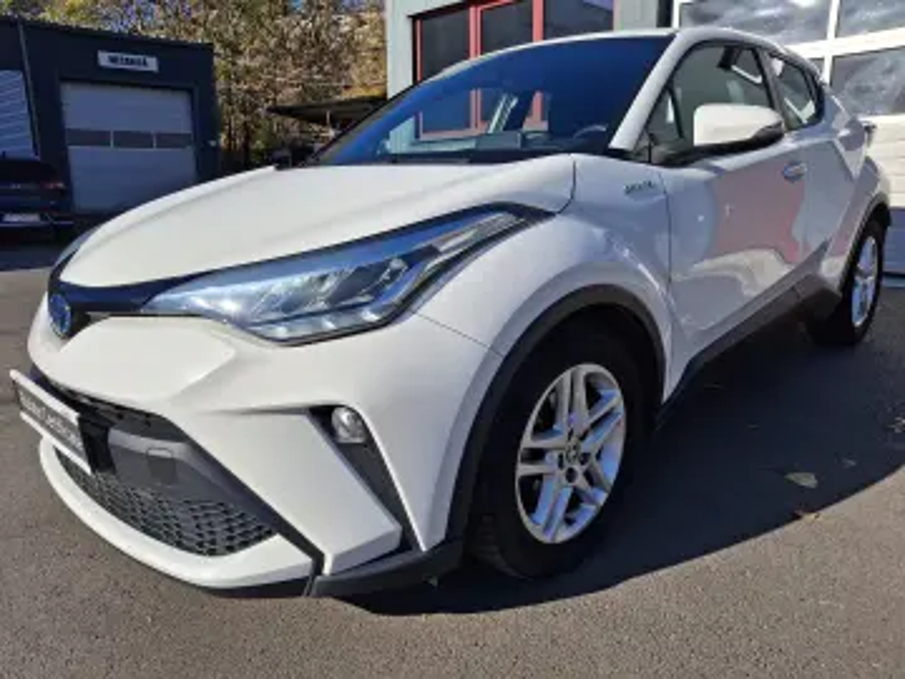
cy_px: 340
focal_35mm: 25
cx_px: 452
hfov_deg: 69.4
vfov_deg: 54.9
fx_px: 654
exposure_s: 1/3521
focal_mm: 4.69
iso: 32
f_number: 1.8
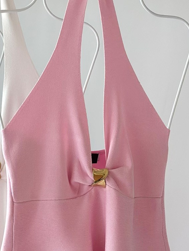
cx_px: -22
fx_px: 953
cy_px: 117
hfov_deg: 11.2
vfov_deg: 15.0
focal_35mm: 131
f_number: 1.78
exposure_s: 1/172
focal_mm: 6.86
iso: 100
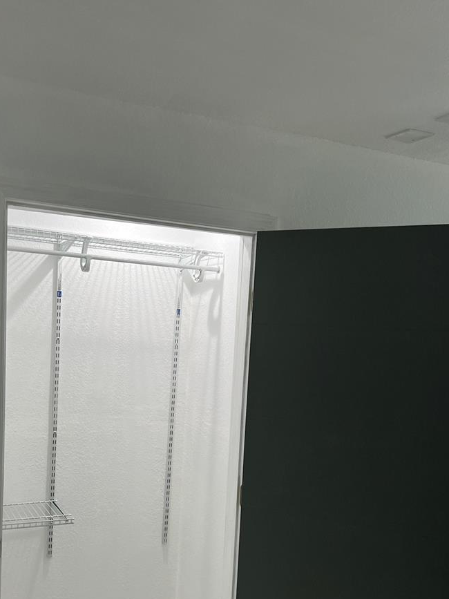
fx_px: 623
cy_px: 403
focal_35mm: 36
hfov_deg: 39.4
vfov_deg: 50.4
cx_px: 175
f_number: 1.5
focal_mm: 5.7
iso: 80
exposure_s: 1/121
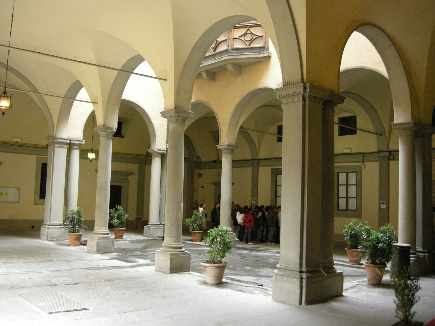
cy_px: 163
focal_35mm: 36
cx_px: 218
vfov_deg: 39.7
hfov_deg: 51.4
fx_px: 452
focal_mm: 7.5
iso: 400
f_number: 2.7
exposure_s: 1/51
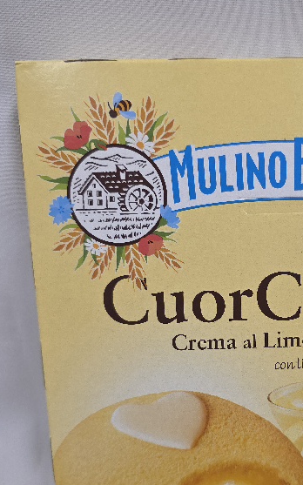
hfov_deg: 35.1
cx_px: 242
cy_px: 305
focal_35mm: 35
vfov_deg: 54.7
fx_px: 463
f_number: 1.7
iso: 320
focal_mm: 6.3
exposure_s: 1/101
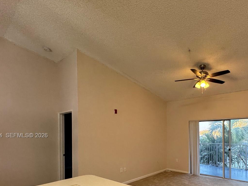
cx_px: 167
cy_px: 136
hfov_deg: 73.9
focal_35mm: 22
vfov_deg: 58.4
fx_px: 158
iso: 200
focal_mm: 2.22
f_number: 2.2
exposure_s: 1/120
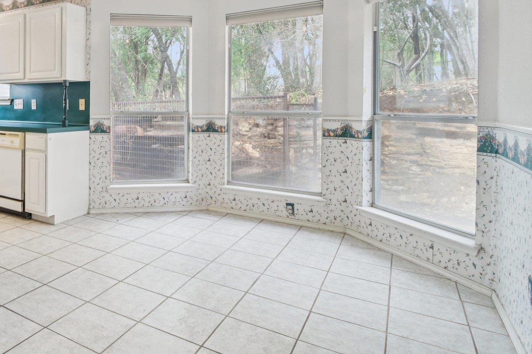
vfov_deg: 49.5
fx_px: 369
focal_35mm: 25
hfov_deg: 64.2
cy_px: 94
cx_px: 94
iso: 400
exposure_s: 1/15
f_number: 8
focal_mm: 10
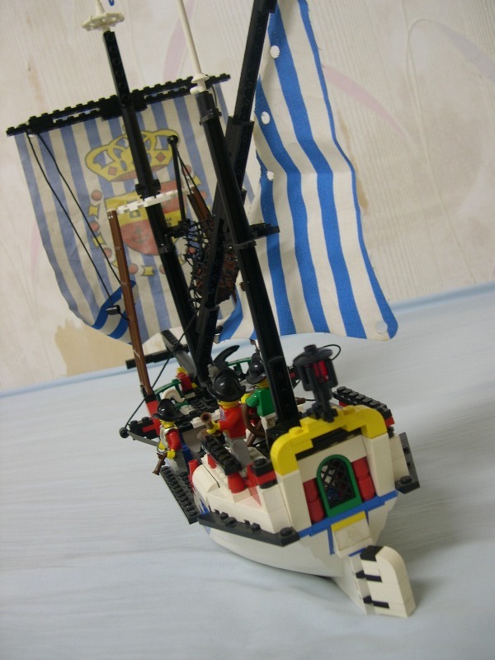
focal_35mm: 38
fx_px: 725
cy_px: 330
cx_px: 248
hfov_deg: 37.7
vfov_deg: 49.0
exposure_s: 1/13
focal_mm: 8
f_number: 2.8
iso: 100
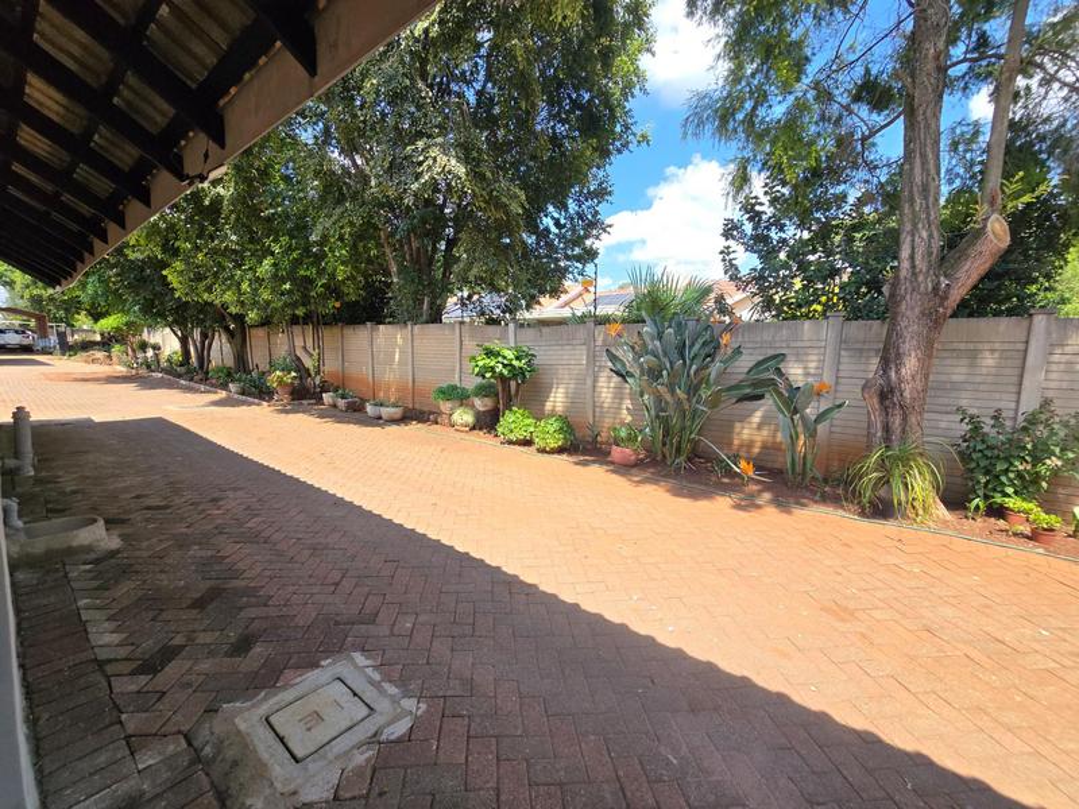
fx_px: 405
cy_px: 404
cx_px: 540
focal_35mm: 13
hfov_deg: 106.2
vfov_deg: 89.9
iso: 50
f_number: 2.2
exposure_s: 1/756
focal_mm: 2.2
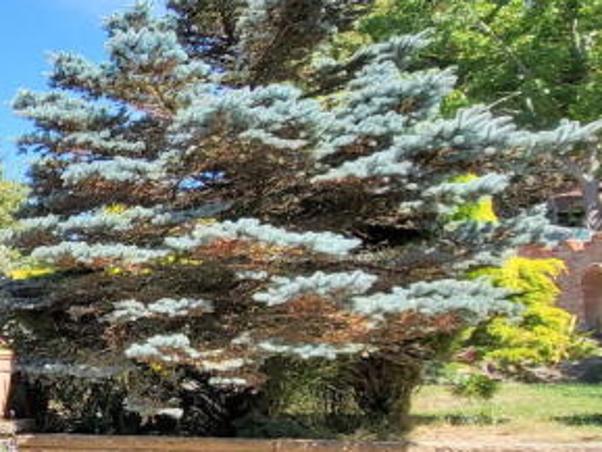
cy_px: 312
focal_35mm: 46
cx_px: -231
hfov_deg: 30.0
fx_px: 800
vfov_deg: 31.2
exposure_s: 1/516
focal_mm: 1.74
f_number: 2.2
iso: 32
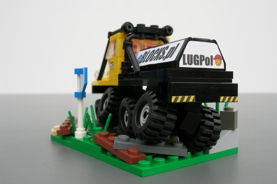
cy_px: 97
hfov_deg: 48.5
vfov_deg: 33.4
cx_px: 138
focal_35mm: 40
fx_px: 308
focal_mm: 7.8
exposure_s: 1/62.2
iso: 64
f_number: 4.8
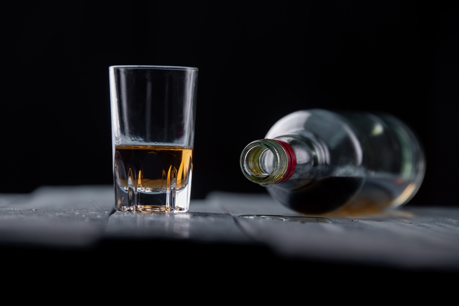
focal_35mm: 200
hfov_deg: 10.3
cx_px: 230
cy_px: 153
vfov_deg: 6.9
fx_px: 2551
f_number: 5
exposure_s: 1/160
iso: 100
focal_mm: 200
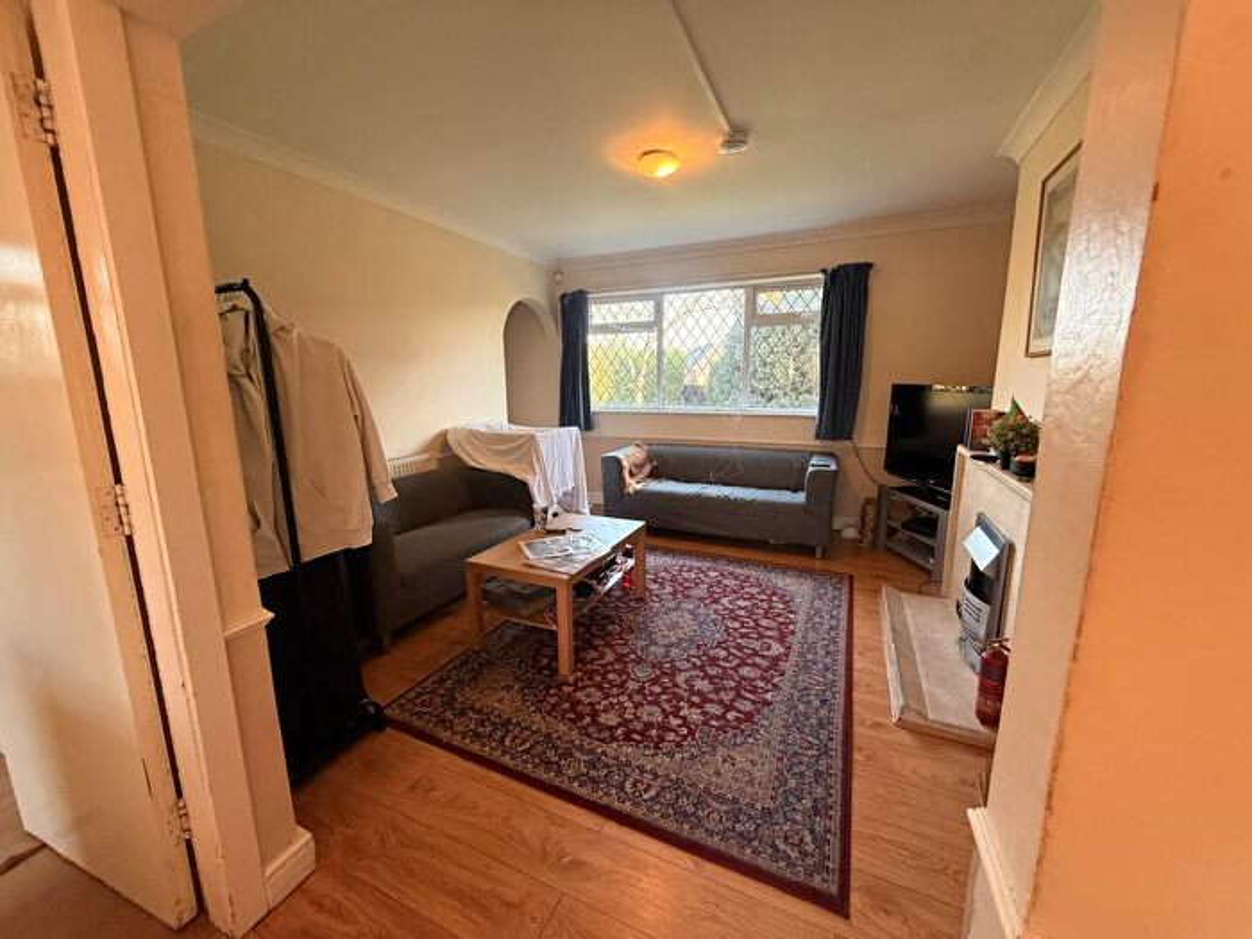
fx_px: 506
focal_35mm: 14
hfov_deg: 102.1
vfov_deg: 85.7
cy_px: 470
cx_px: 626
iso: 320
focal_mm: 2.22
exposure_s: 1/84
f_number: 2.2
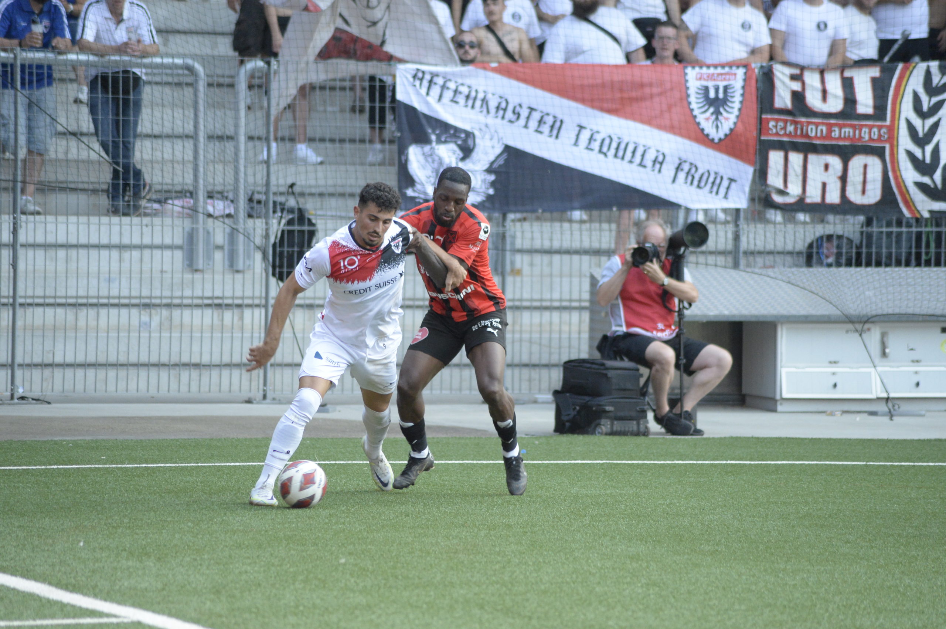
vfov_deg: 5.7
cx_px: 473
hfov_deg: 8.6
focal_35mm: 240
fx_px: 6300
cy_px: 314
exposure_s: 1/400
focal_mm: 240
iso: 6400
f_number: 5
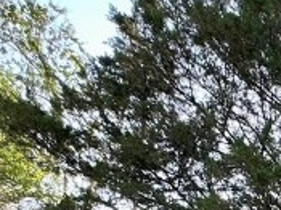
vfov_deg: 13.1
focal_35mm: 82
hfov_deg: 17.7
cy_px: 518
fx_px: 665
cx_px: 544
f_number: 2.2
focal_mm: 2.22
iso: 40
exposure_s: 1/170
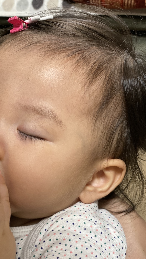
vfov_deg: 36.6
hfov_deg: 21.1
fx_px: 392
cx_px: 57
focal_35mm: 57
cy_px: 130
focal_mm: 6
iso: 160
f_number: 2
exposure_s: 1/43
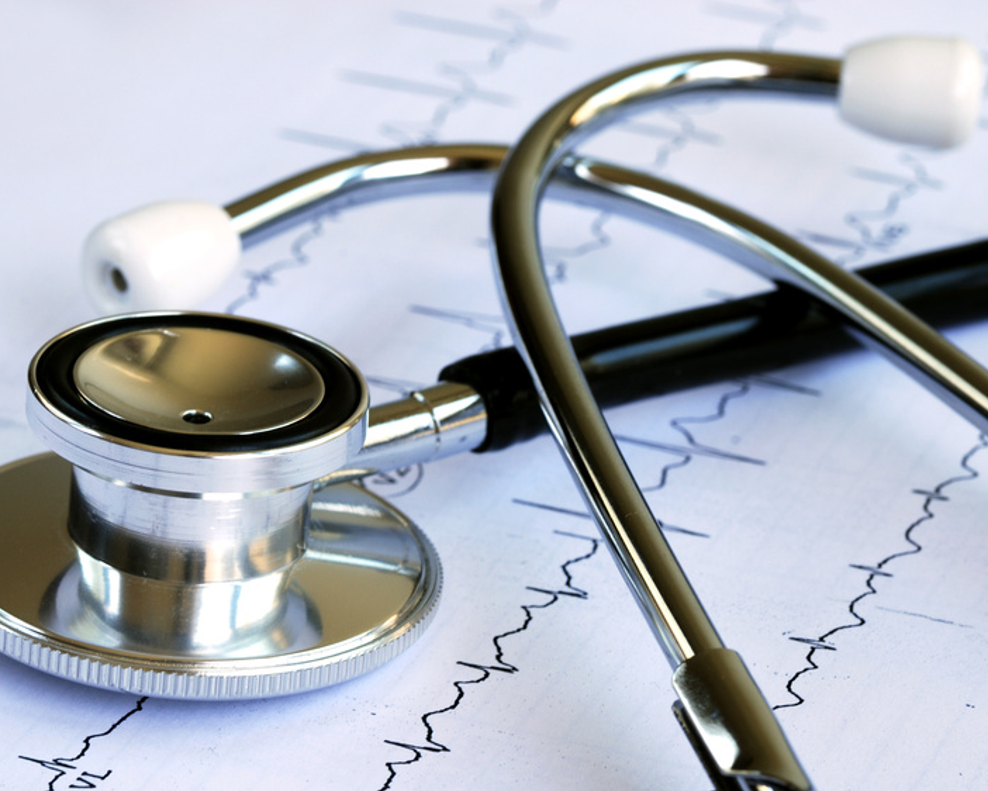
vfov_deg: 10.1
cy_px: 393
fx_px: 4475
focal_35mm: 153
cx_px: 429
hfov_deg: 12.6
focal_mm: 90
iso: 100
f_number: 16
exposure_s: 1/5
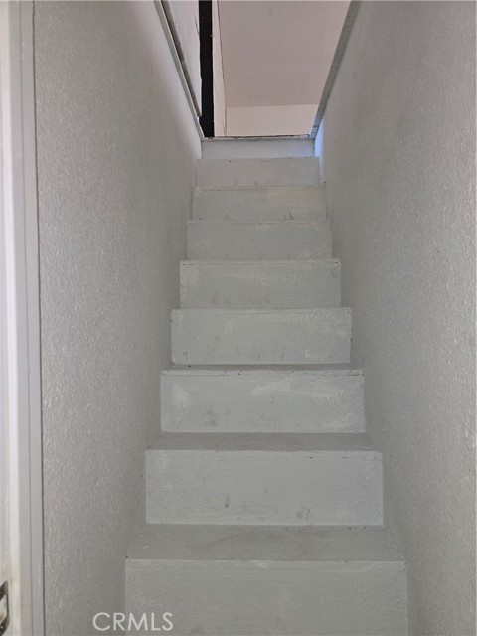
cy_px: 318
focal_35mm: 23
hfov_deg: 58.9
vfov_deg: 73.9
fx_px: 423
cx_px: 238
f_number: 1.7
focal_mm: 6.3
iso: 80
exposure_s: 1/60
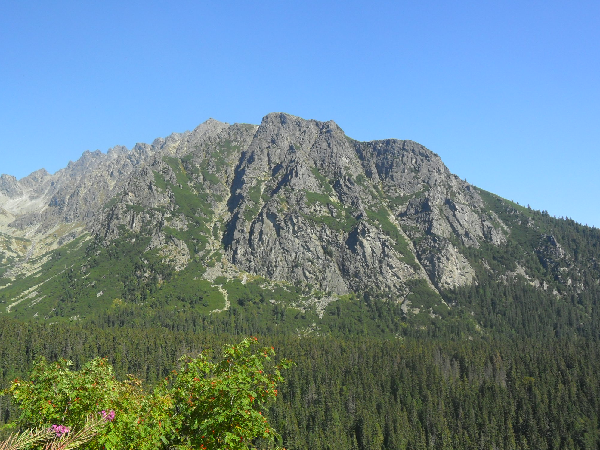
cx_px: 293
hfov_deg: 49.0
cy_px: 226
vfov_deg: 37.7
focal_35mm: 38
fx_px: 659
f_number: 4
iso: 100
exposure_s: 1/500
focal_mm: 6.6
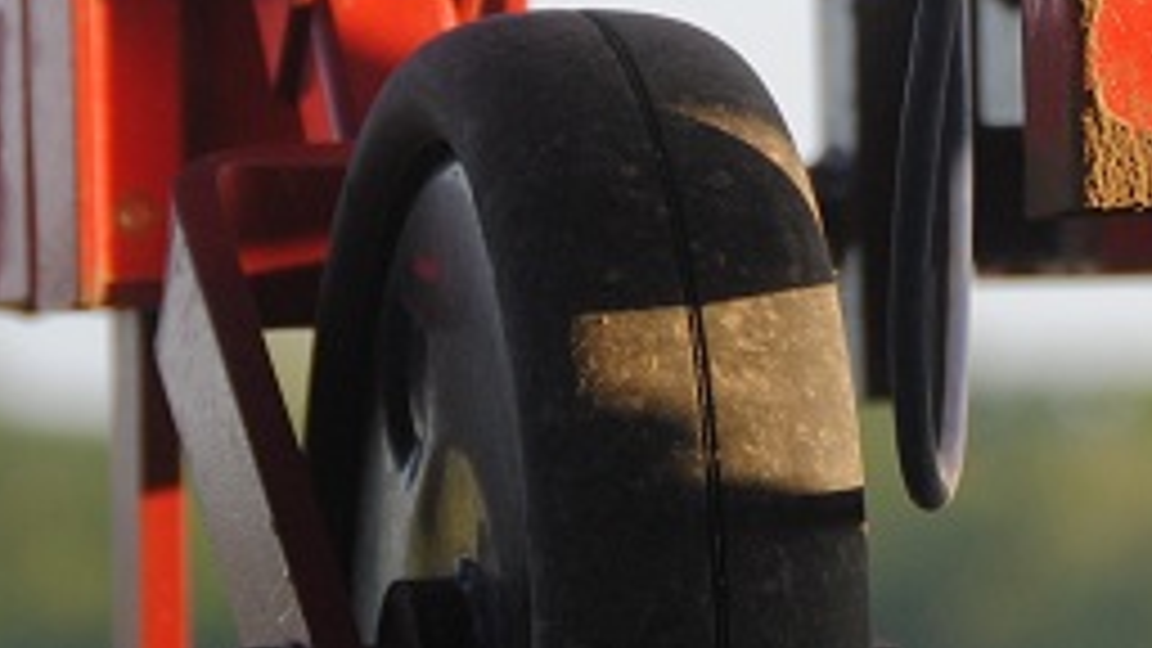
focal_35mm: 480
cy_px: -47
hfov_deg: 4.5
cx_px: 1120
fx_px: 14662
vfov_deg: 2.5
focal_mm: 78
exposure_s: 1/320
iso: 200
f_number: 4.5
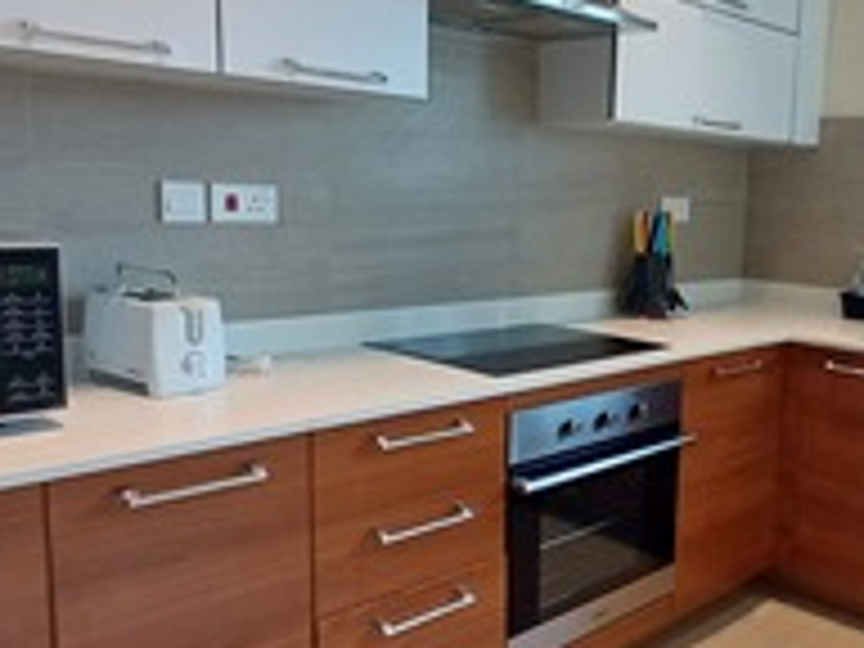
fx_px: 948
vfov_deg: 37.7
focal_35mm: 38
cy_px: 362
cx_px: 659
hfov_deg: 47.0
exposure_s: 1/50
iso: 100
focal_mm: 1.64
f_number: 2.2
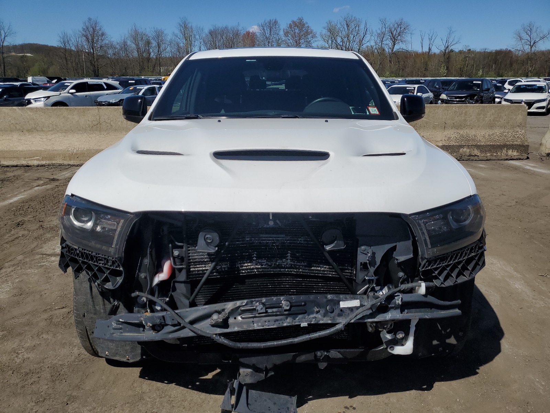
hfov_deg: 67.3
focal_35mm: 26
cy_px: 206
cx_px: 275
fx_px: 413
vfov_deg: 53.1
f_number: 1.5
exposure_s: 1/10000
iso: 50
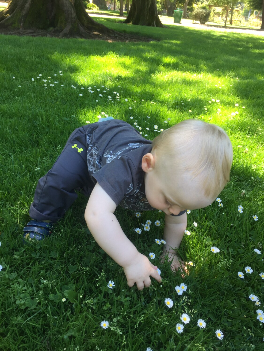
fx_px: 295
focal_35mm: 29
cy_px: 176
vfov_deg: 61.7
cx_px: 132
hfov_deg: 48.2
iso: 32
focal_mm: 4.15
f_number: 2.2
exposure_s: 1/120
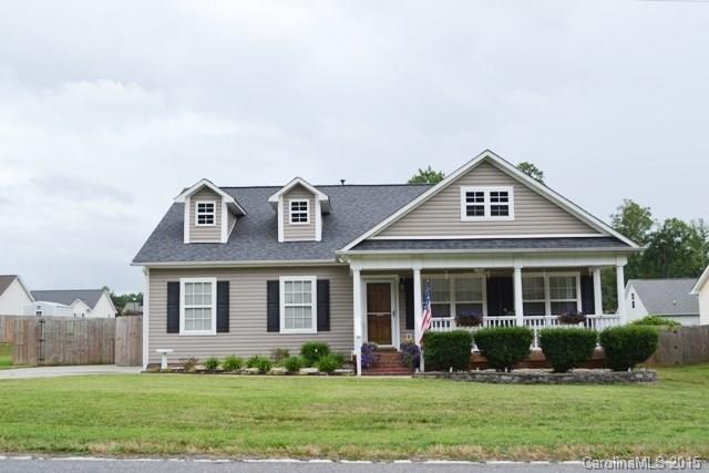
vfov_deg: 36.9
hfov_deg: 53.1
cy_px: 236
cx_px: 354
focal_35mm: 36
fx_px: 709
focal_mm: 24
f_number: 6.3
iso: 100
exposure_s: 1/160
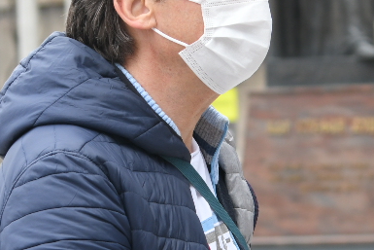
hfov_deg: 8.4
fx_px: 2536
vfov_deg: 5.6
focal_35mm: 244
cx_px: 186
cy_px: 190
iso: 400
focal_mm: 58
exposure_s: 1/640
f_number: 4
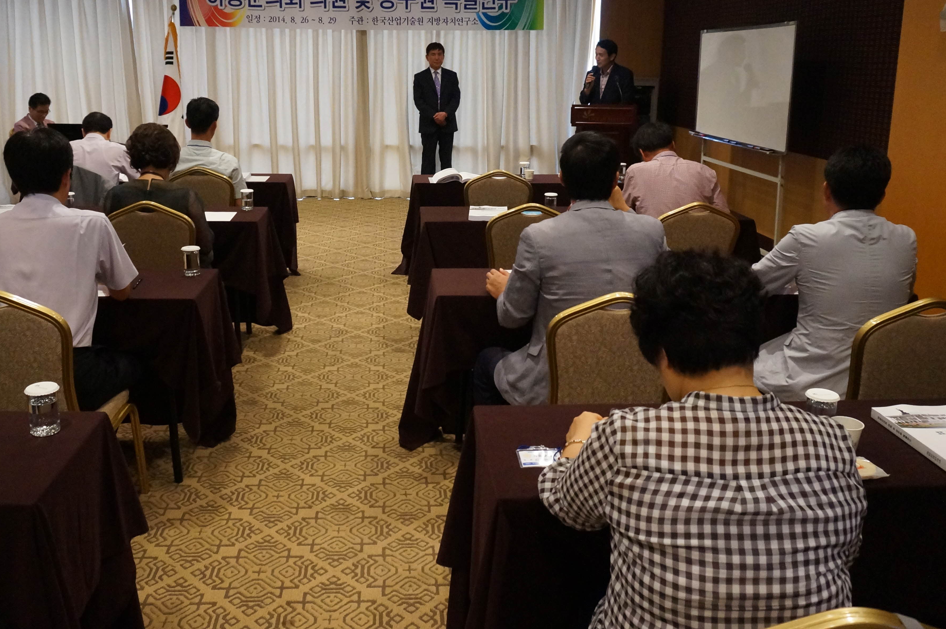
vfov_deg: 39.7
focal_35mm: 33
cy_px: 250
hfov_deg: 57.2
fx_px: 866
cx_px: 427
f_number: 3.5
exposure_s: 1/160
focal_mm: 16
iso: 2500
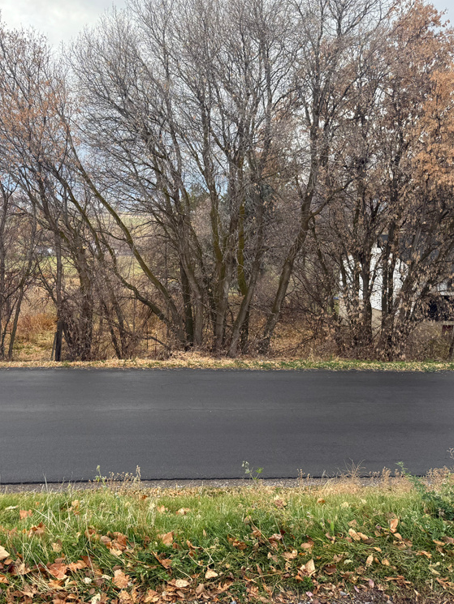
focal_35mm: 33
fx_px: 577
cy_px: 297
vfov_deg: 55.3
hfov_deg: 42.0
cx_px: 129
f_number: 1.78
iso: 100
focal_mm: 6.76
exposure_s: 1/695
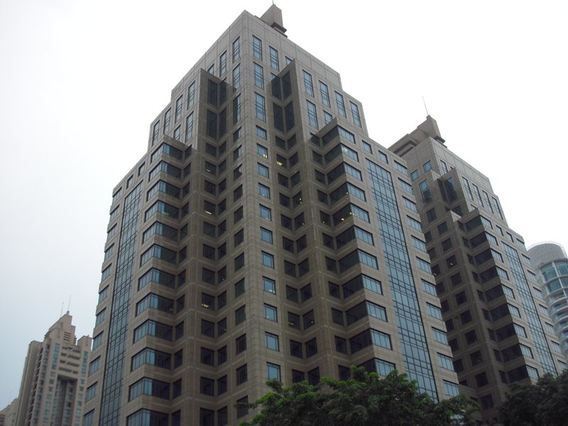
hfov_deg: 49.0
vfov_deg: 37.7
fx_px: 624
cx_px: 284
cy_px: 213
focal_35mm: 38
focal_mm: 6.2
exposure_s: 1/250
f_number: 2.8
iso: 100
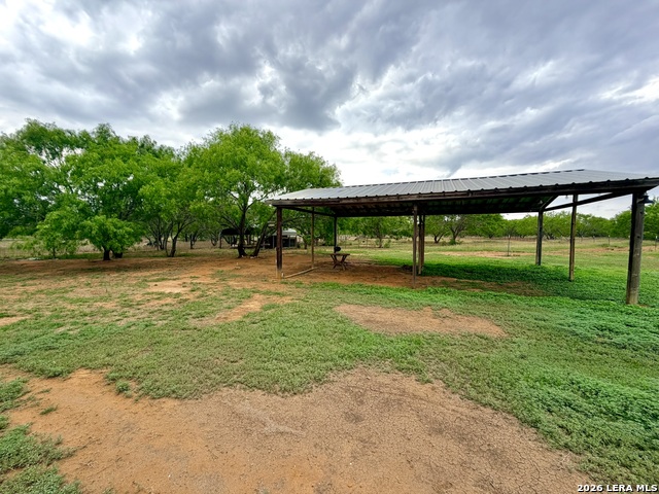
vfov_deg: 85.7
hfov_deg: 102.1
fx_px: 267
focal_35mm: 14
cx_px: 330
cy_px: 247
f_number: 2.2
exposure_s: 1/770
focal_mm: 2.22
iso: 32
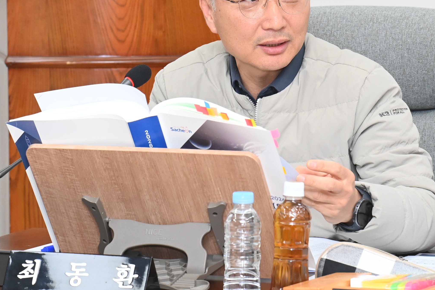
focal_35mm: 247
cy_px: 99
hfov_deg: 8.3
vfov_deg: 5.6
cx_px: 250
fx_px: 2985
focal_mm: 120
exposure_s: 1/250
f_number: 7.1
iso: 3200
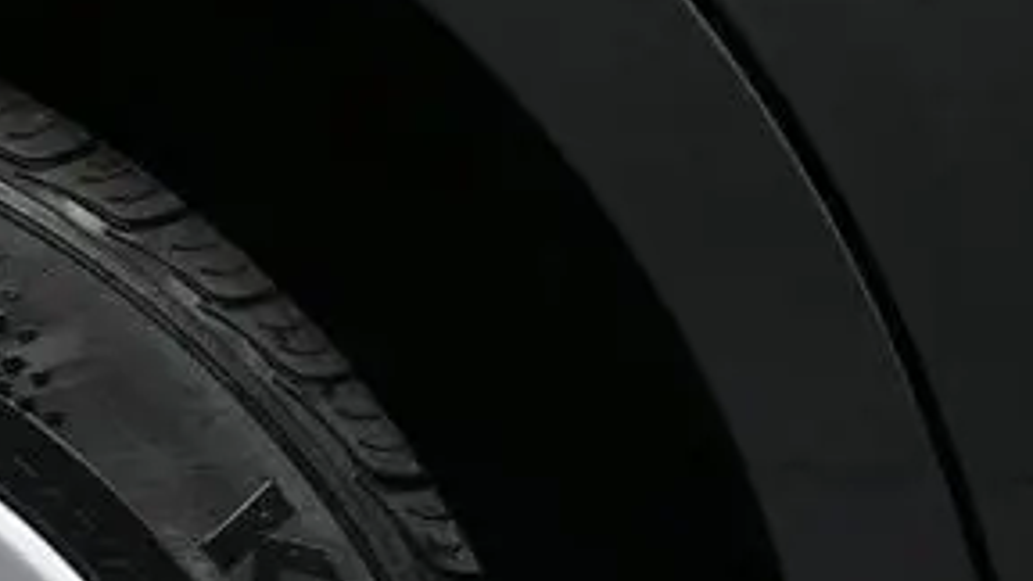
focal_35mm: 140
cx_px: -531
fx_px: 3831
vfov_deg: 8.4
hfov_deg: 14.3
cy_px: 1013
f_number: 4.2
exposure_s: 1/125
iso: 450
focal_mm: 25
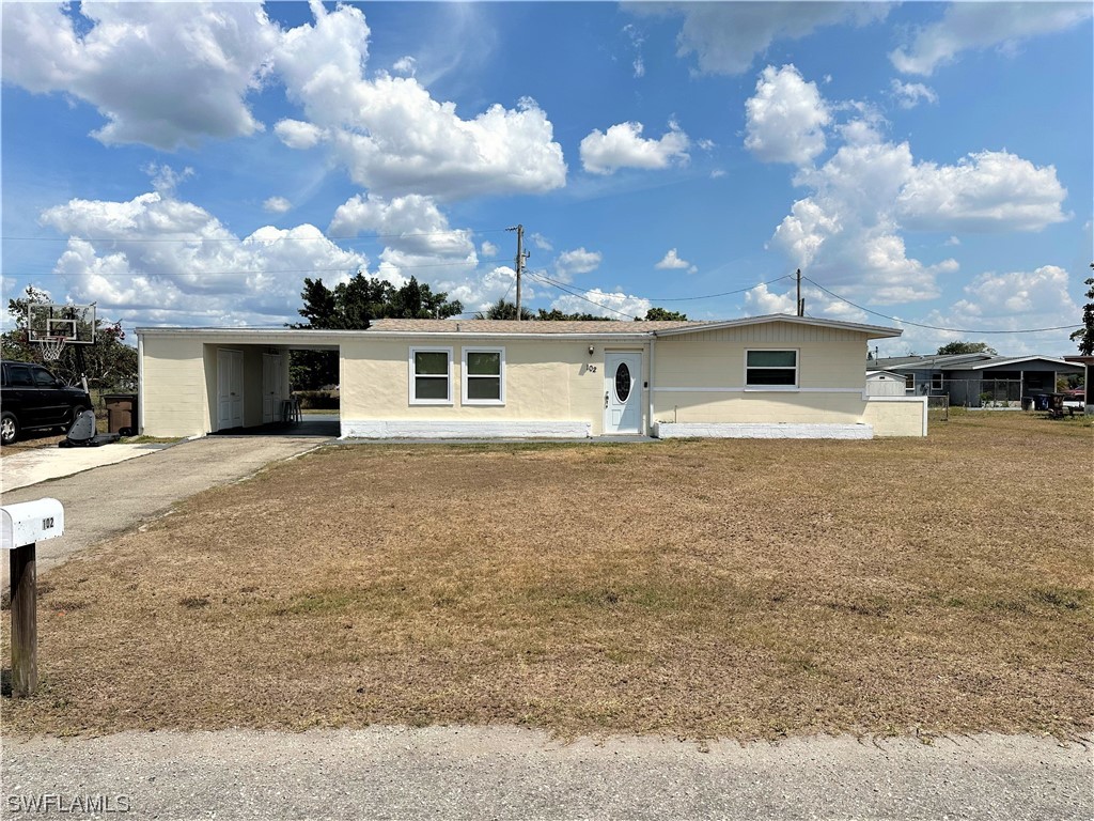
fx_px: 758
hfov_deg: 71.6
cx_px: 547
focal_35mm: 24
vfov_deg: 56.8
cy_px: 410
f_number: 1.78
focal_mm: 6.86
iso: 80
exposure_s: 1/9709
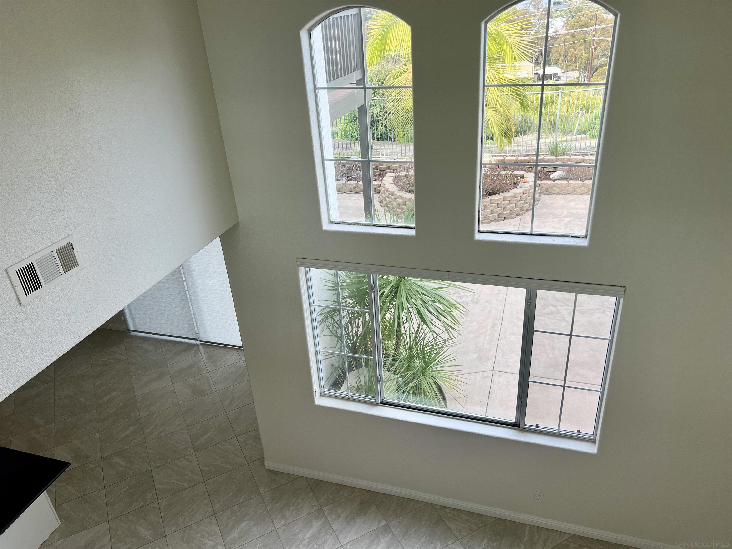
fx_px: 550
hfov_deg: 67.3
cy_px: 274
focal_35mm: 26
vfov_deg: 53.1
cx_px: 366
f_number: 1.5
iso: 50
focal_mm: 5.7
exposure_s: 1/391
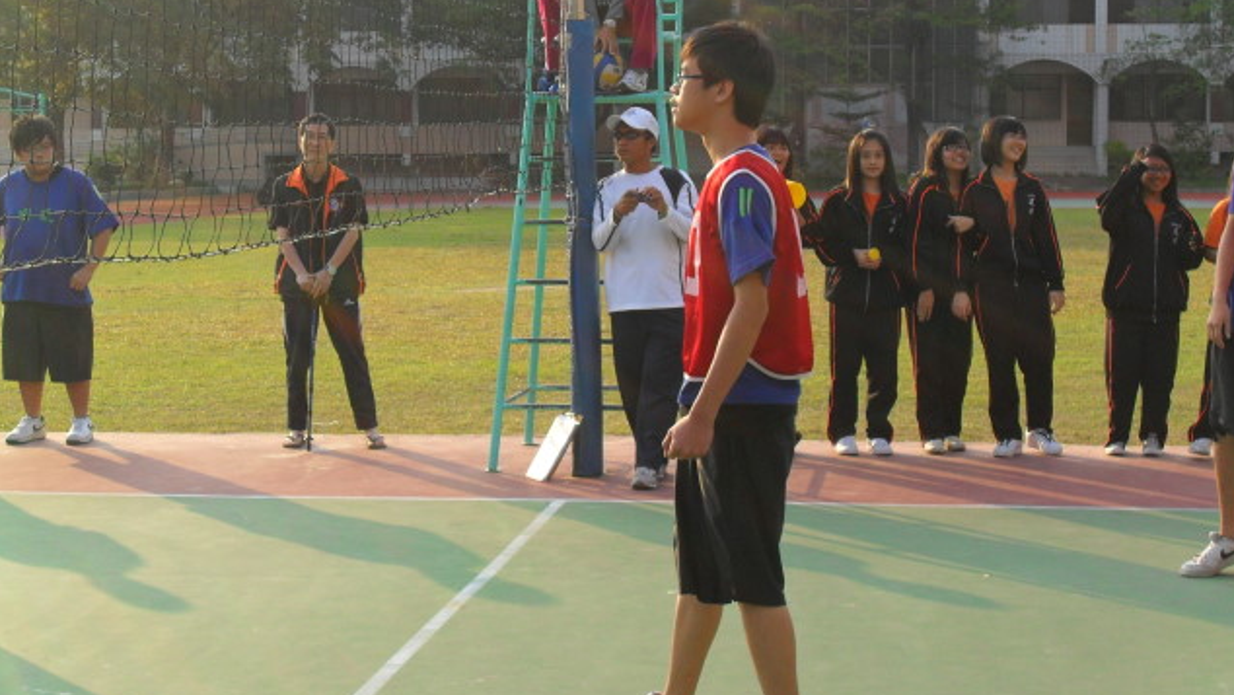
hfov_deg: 27.5
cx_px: 621
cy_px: 364
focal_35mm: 77
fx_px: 2520
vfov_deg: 15.7
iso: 100
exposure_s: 1/350
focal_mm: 12.3
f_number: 4
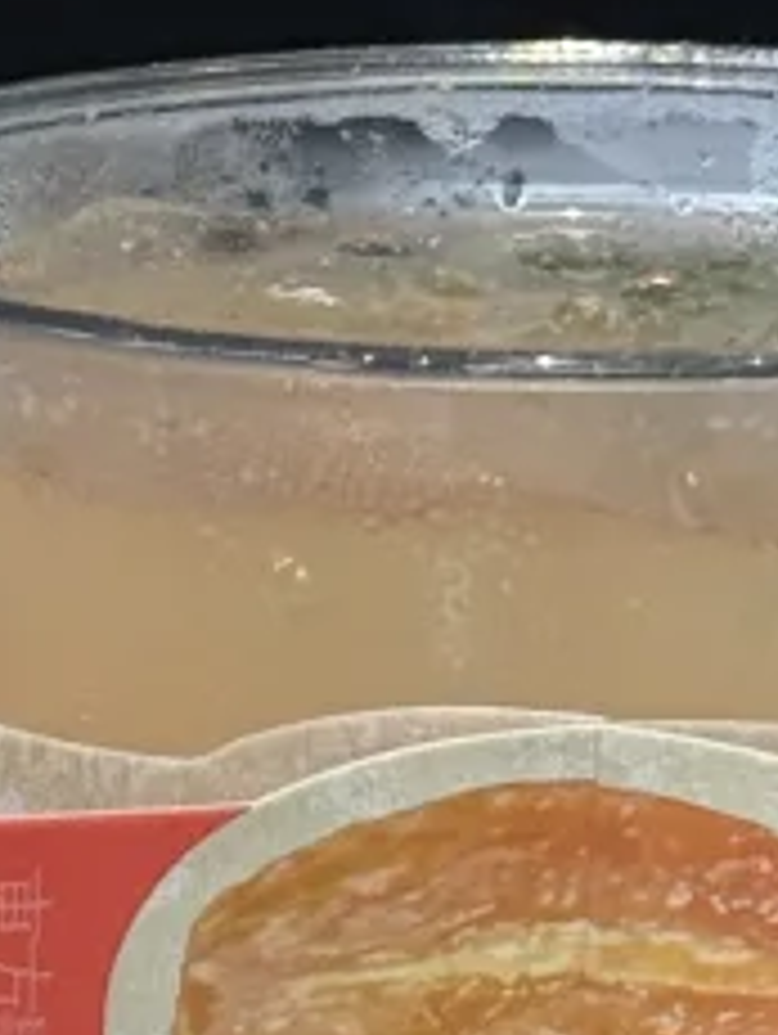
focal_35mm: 300
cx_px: -387
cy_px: 918
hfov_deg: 4.9
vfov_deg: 6.6
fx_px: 8973
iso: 64
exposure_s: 1/253
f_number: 1.78
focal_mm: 6.76
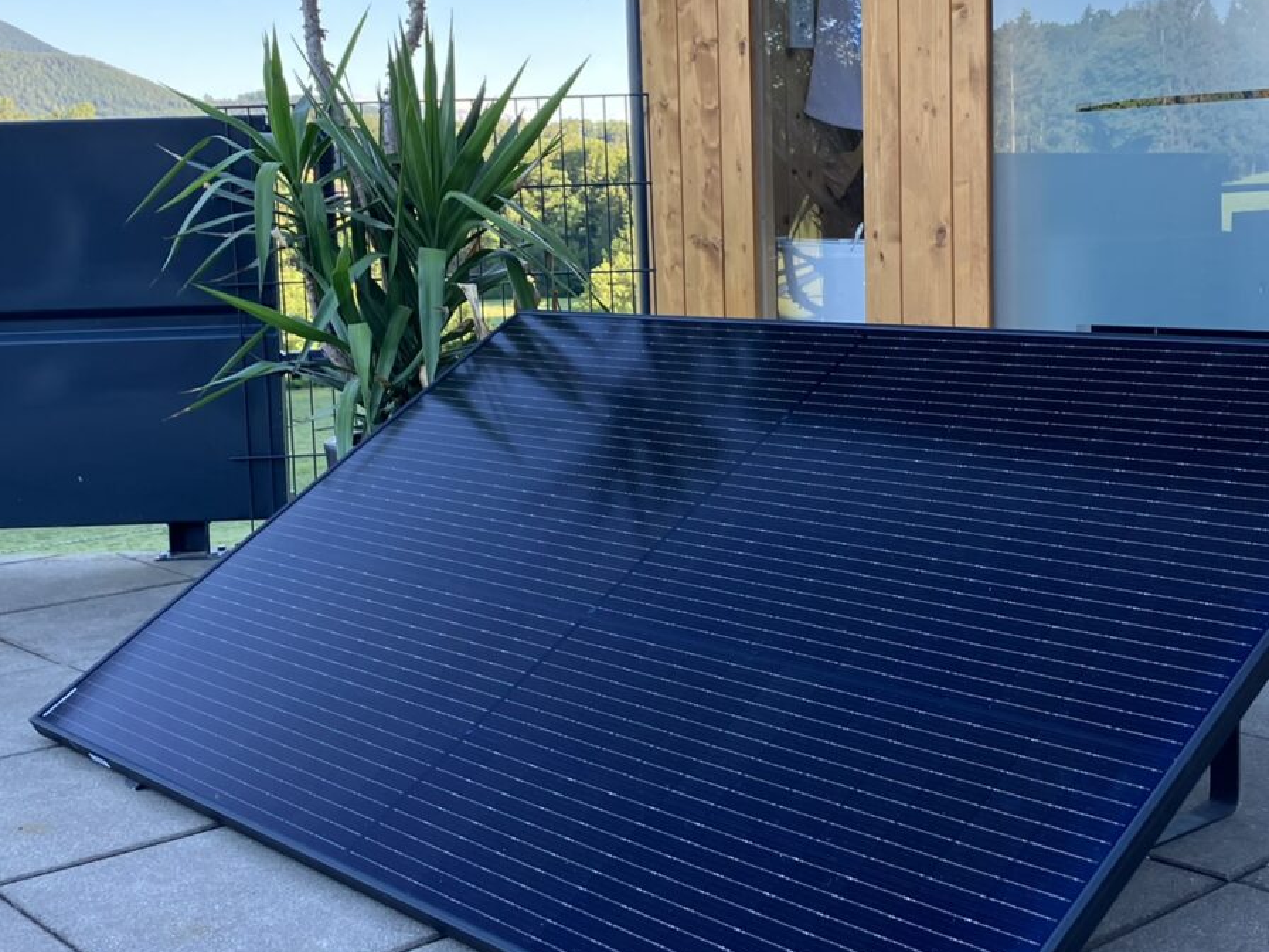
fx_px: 1760
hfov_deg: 39.7
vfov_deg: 30.2
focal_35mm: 48
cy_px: 404
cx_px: 657
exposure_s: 1/167
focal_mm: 3.99
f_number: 1.8
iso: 40
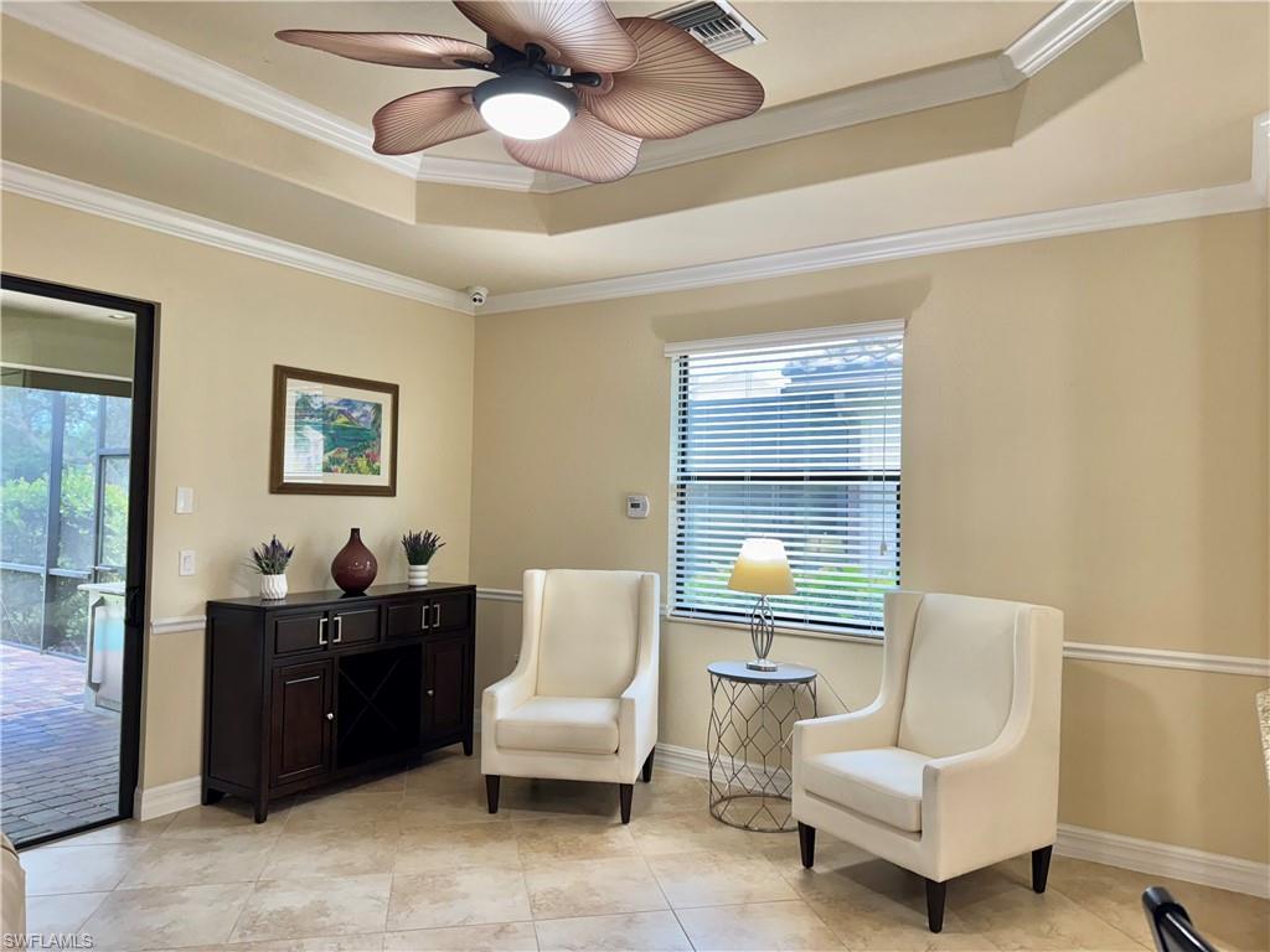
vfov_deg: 56.8
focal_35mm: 24
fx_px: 881
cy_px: 476
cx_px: 635
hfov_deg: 71.6
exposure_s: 1/120
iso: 100
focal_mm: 6.76
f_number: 1.78
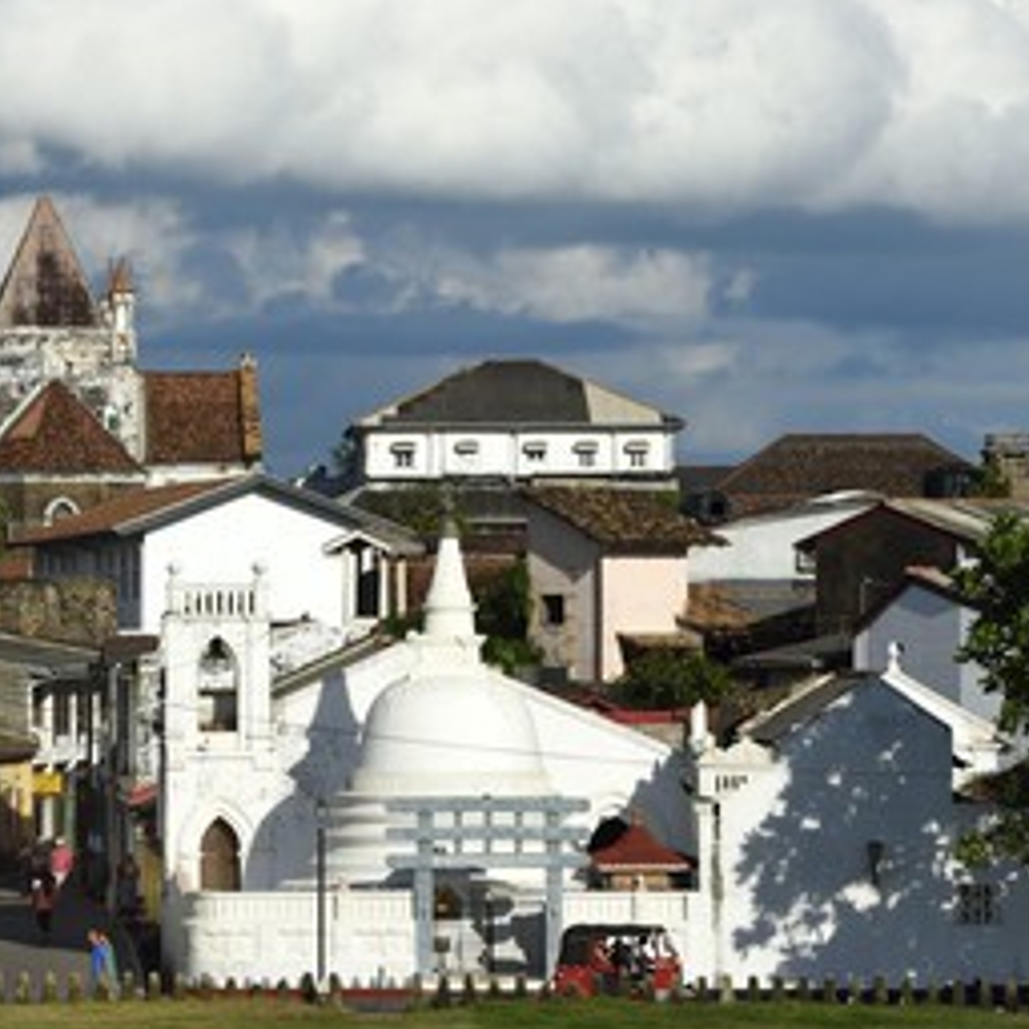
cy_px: 555
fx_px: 6323
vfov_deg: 9.3
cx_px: 382
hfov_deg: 9.3
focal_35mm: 188
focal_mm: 135
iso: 200
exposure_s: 1/320
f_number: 14
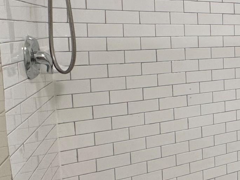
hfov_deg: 29.7
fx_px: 291
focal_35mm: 42
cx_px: 348
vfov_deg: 33.8
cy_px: 51
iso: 200
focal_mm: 2.22
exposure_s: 1/120
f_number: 2.2
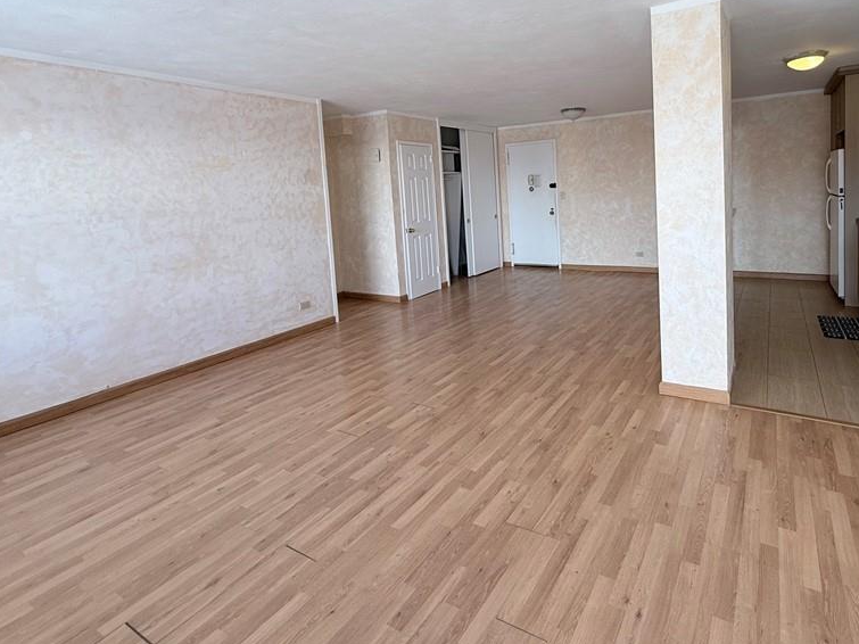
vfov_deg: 67.0
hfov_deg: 83.4
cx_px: 523
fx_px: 471
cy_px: 221
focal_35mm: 19
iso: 50
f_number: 2.2
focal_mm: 2.22
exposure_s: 1/99
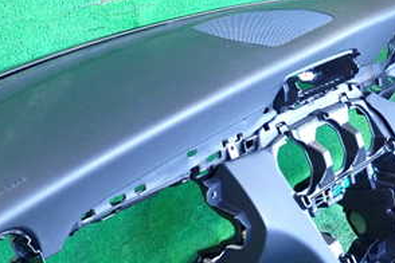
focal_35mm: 53
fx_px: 581
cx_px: 181
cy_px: 221
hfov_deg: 37.5
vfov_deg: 25.0
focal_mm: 4.5
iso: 800
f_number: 2
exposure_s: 1/125
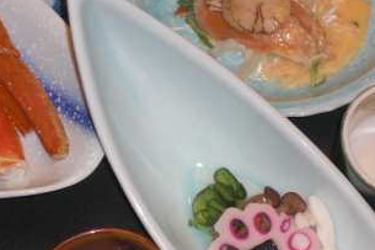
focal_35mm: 191
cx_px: 86
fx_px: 1988
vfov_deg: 7.2
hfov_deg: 10.7
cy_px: 81
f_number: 5.8
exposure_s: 1/60
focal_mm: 19.6
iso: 200
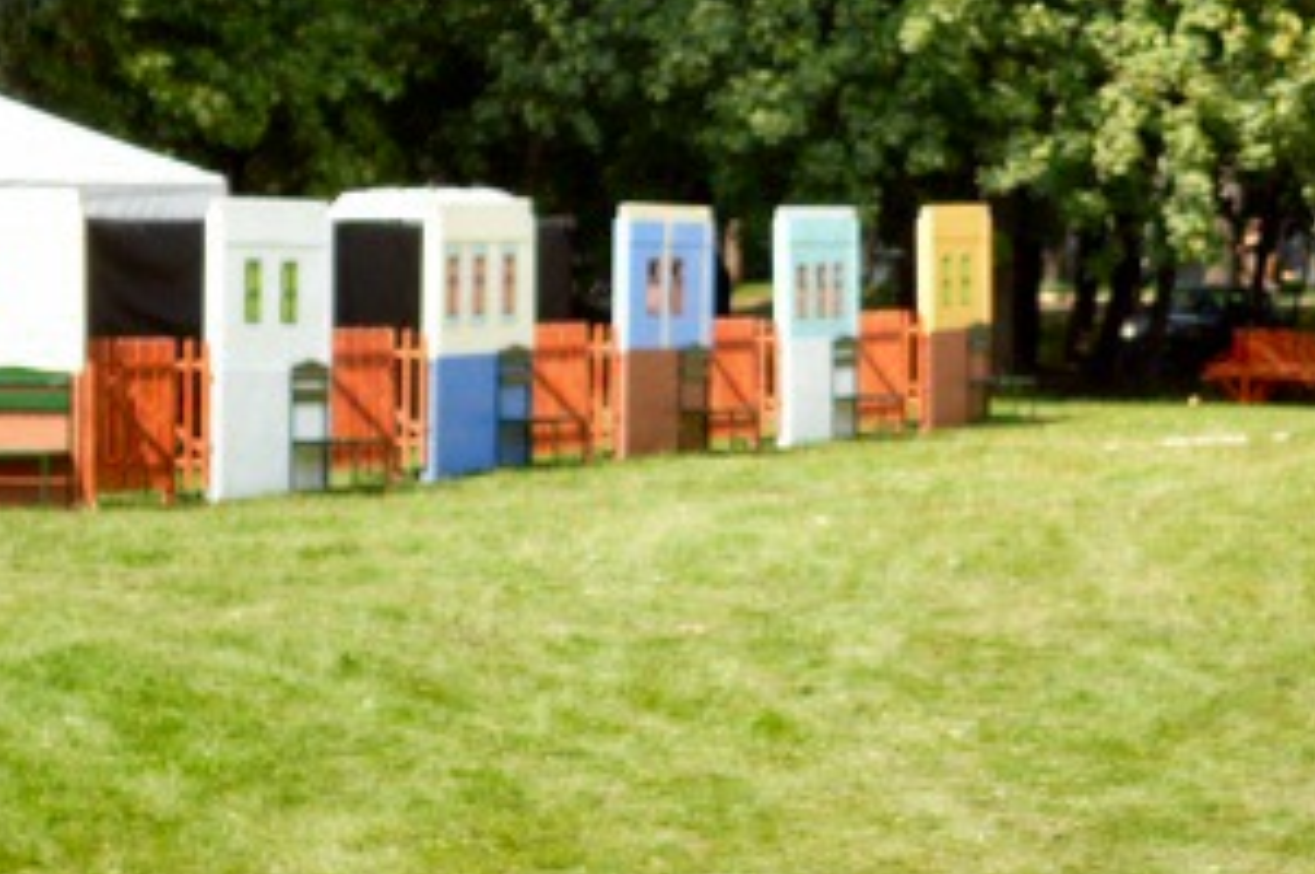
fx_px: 8003
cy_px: 356
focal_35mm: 219
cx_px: 795
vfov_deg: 6.2
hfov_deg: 9.4
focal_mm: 55
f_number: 5.6
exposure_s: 1/640
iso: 640
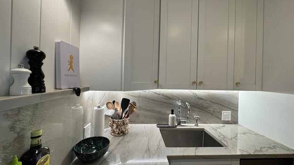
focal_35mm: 16
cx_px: 148
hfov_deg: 99.4
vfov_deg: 67.1
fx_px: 125
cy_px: 80
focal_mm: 2.22
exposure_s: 1/120
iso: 125
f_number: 2.2
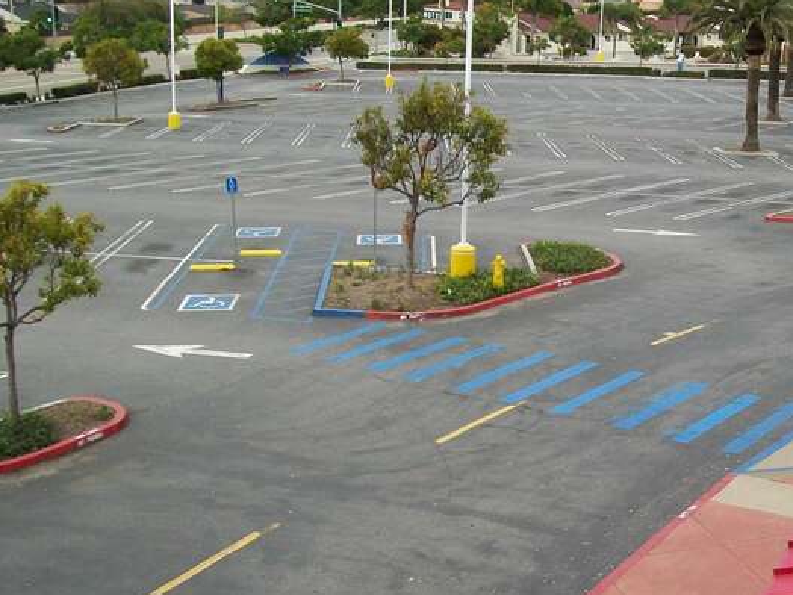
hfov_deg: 34.1
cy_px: 351
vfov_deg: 26.5
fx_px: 1260
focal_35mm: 55
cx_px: 604
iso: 160
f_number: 2.7
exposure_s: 1/50
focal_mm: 6
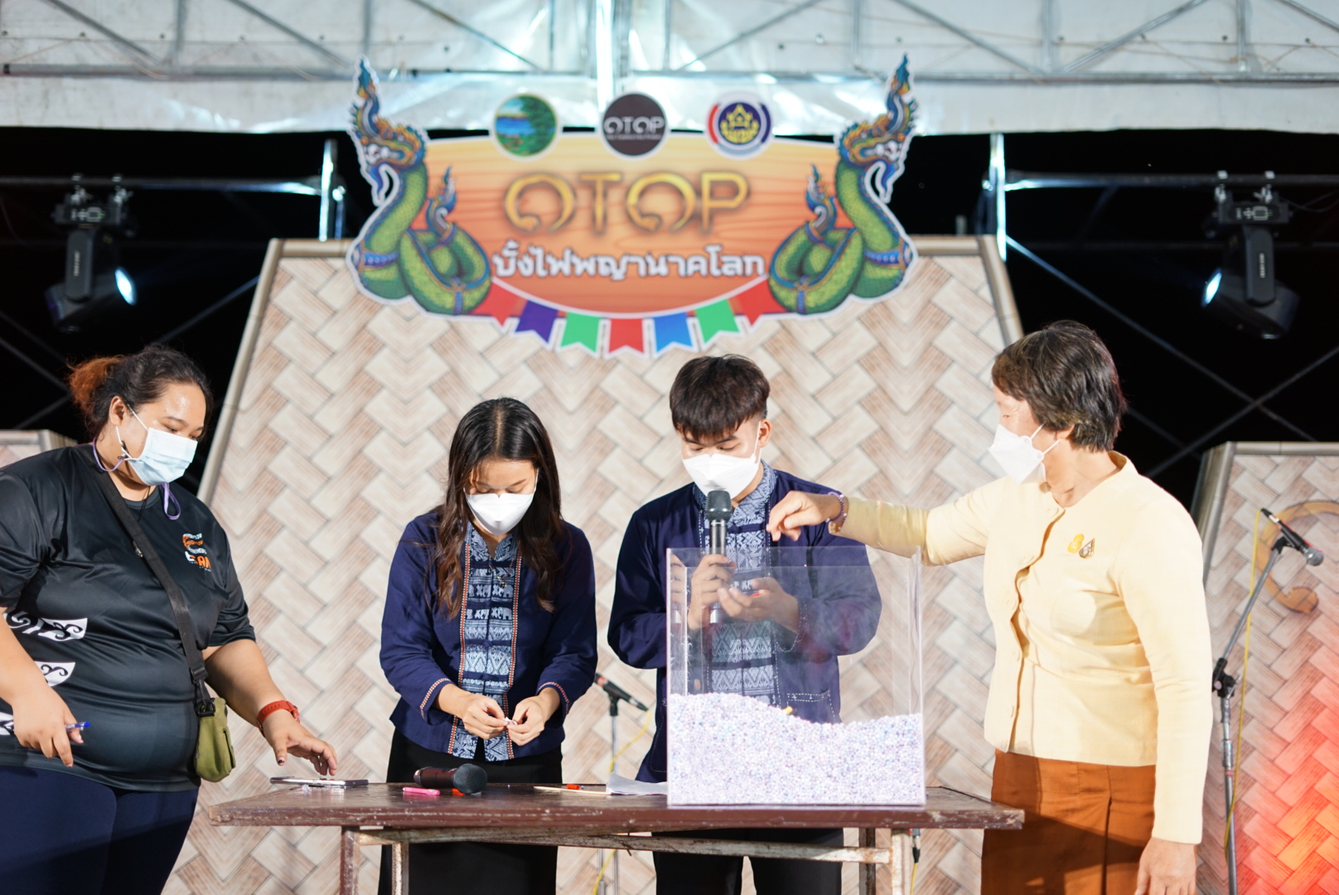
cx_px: 670
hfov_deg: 39.6
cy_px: 448
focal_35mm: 50
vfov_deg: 27.0
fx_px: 1861
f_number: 2
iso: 400
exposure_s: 1/125
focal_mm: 50
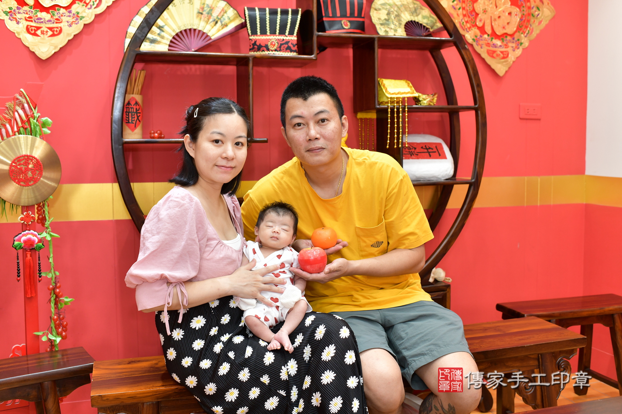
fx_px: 605
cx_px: 311
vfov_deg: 37.9
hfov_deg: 54.4
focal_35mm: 35
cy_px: 207
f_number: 4.5
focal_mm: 35
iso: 1000
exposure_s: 1/200
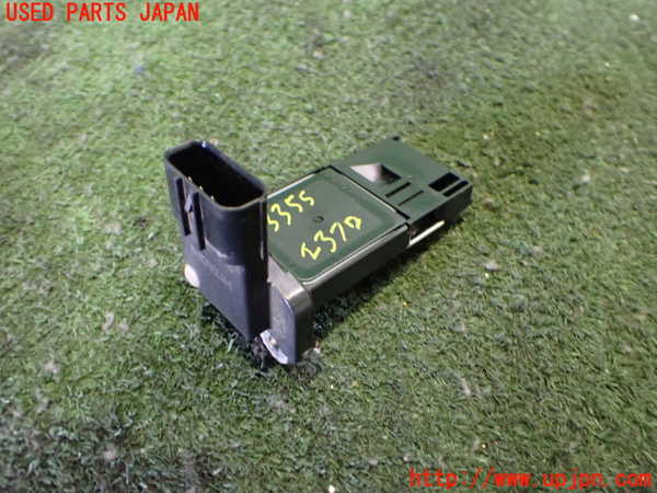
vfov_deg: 46.8
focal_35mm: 30
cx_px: 328
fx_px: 569
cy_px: 246
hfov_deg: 60.0
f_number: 2.3
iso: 1000
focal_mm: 5.4
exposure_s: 1/30
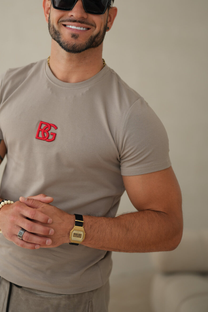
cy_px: 127
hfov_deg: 20.0
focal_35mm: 68
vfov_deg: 29.6
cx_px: 70
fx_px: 589
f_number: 1.6
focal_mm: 50
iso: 100
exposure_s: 1/500
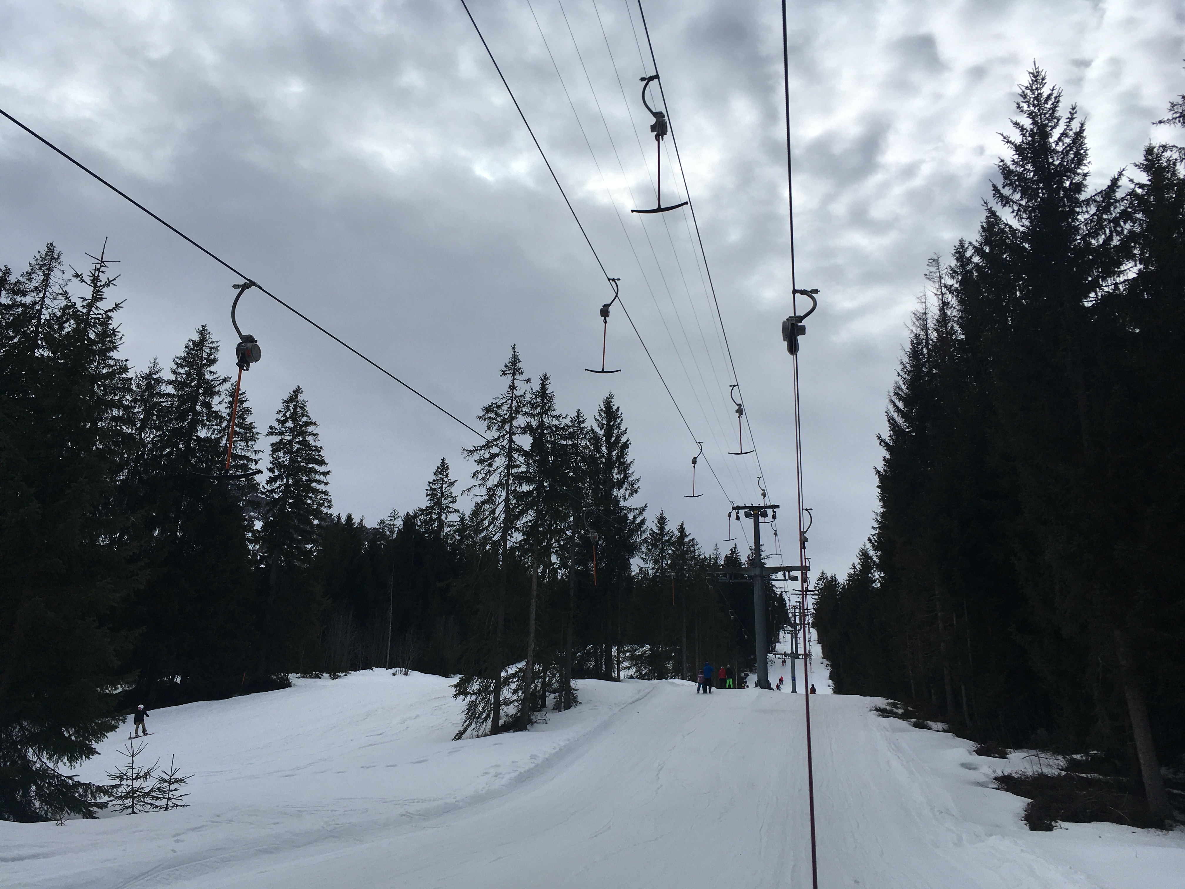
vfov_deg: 48.2
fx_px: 993
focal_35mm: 29
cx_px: 592
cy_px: 444
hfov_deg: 61.7
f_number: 2.2
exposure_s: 1/3205
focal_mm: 4.15
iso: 25
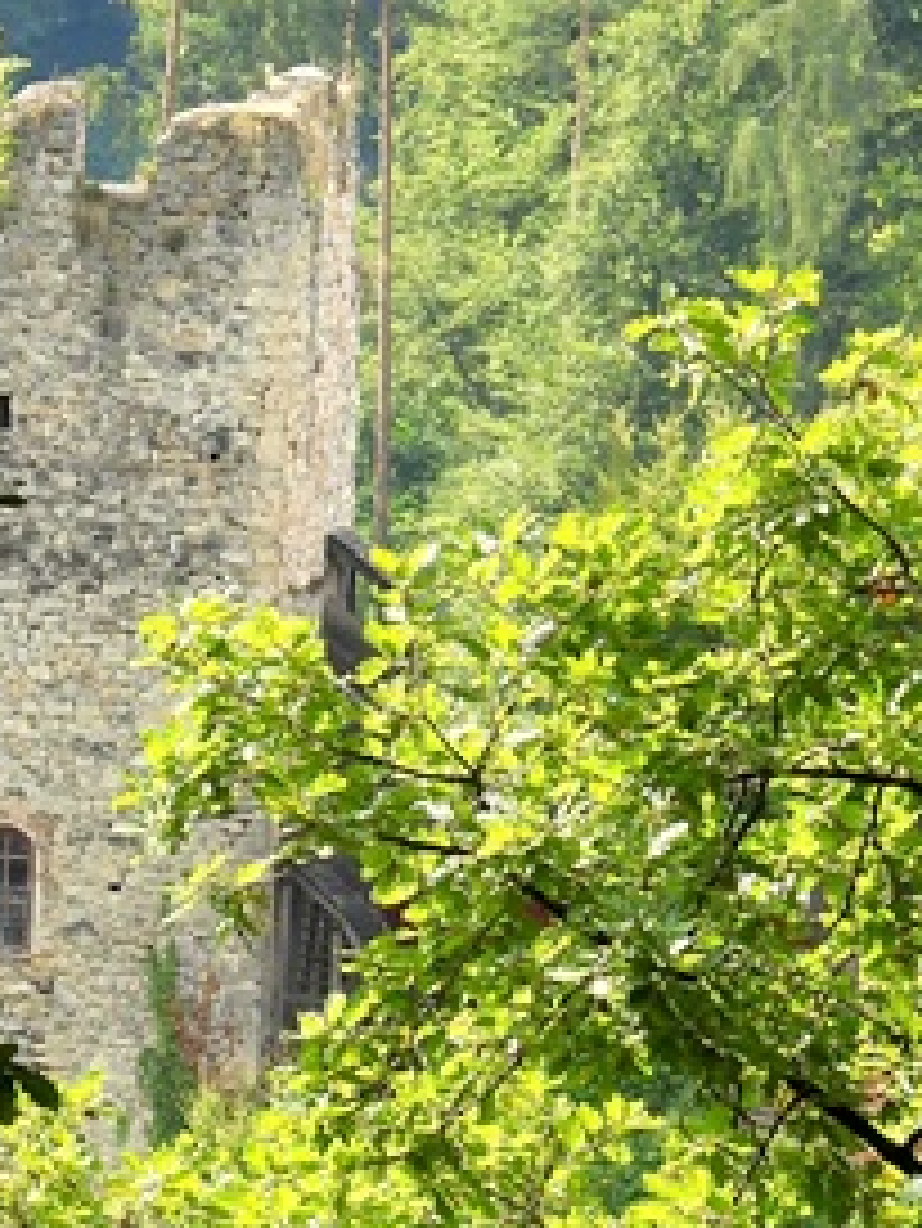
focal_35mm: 439
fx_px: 15578
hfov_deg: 3.4
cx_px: 157
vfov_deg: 4.5
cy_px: 909
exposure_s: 1/250
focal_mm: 26.8
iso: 100
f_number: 4.5
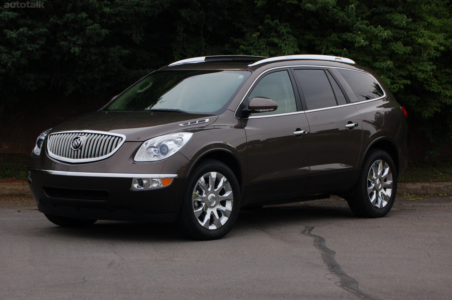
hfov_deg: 20.6
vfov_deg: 13.8
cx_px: 226
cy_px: 150
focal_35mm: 99
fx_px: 1241
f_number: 13
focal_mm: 66
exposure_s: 1/320
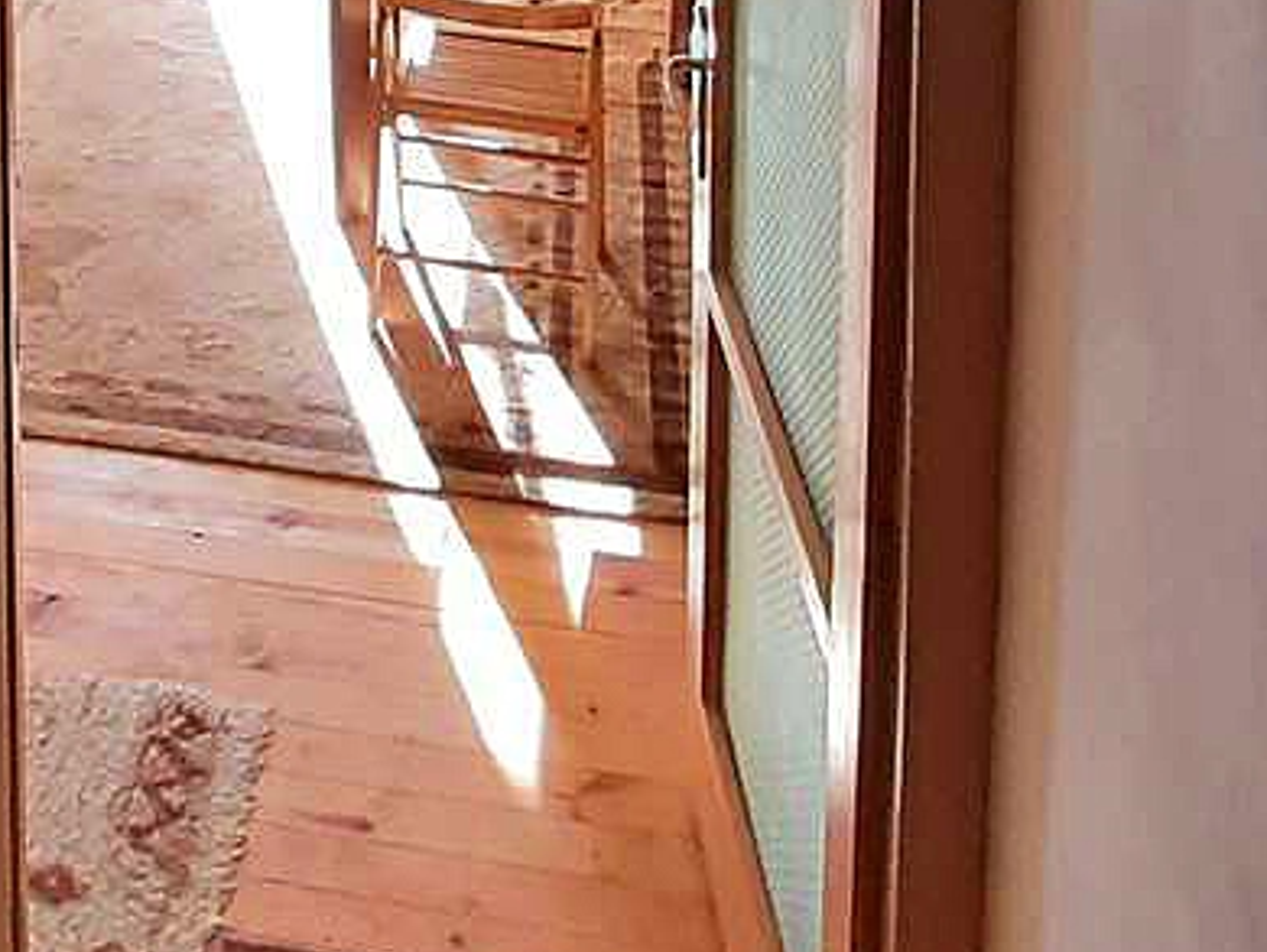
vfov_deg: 21.5
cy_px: -661
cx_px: 153
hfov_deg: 36.1
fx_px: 1831
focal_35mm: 50
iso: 160
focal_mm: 1.42
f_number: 2.2
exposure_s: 1/50
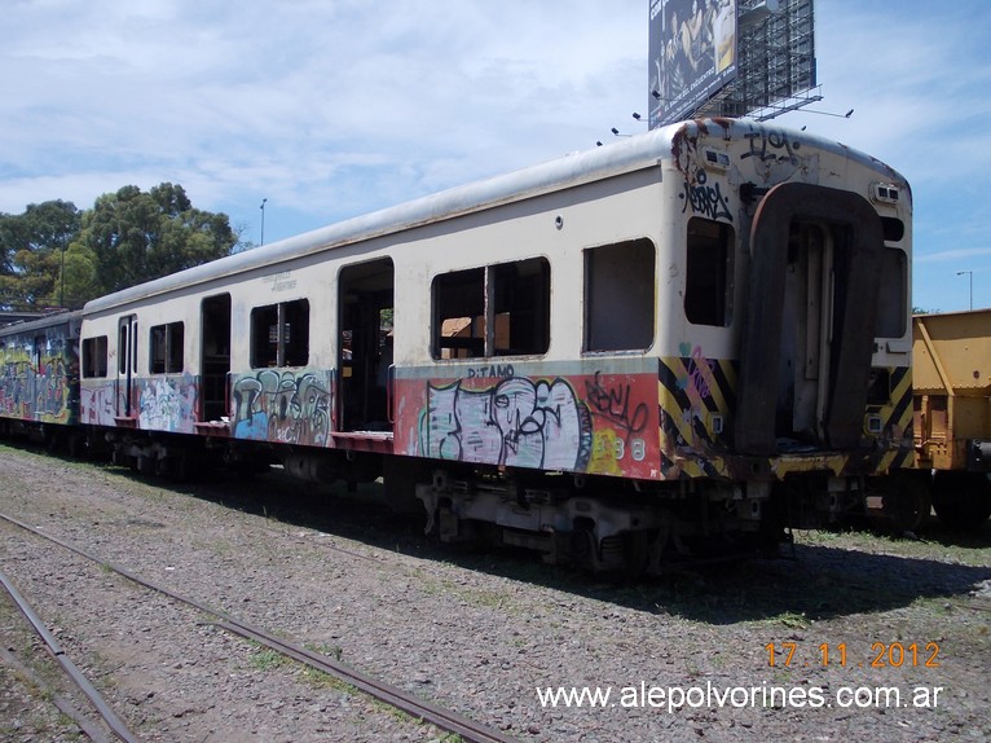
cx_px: 496
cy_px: 372
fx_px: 1088
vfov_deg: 37.7
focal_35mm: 38
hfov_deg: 49.0
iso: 80
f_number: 6.2
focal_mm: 5.3
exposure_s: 1/320
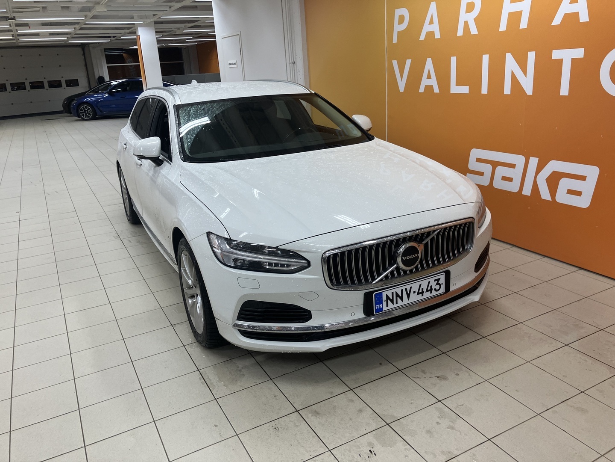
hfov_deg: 63.4
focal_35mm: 28
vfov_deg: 49.7
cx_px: 308
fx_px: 497
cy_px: 231
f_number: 1.8
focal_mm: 3.99
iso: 64
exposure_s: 1/100
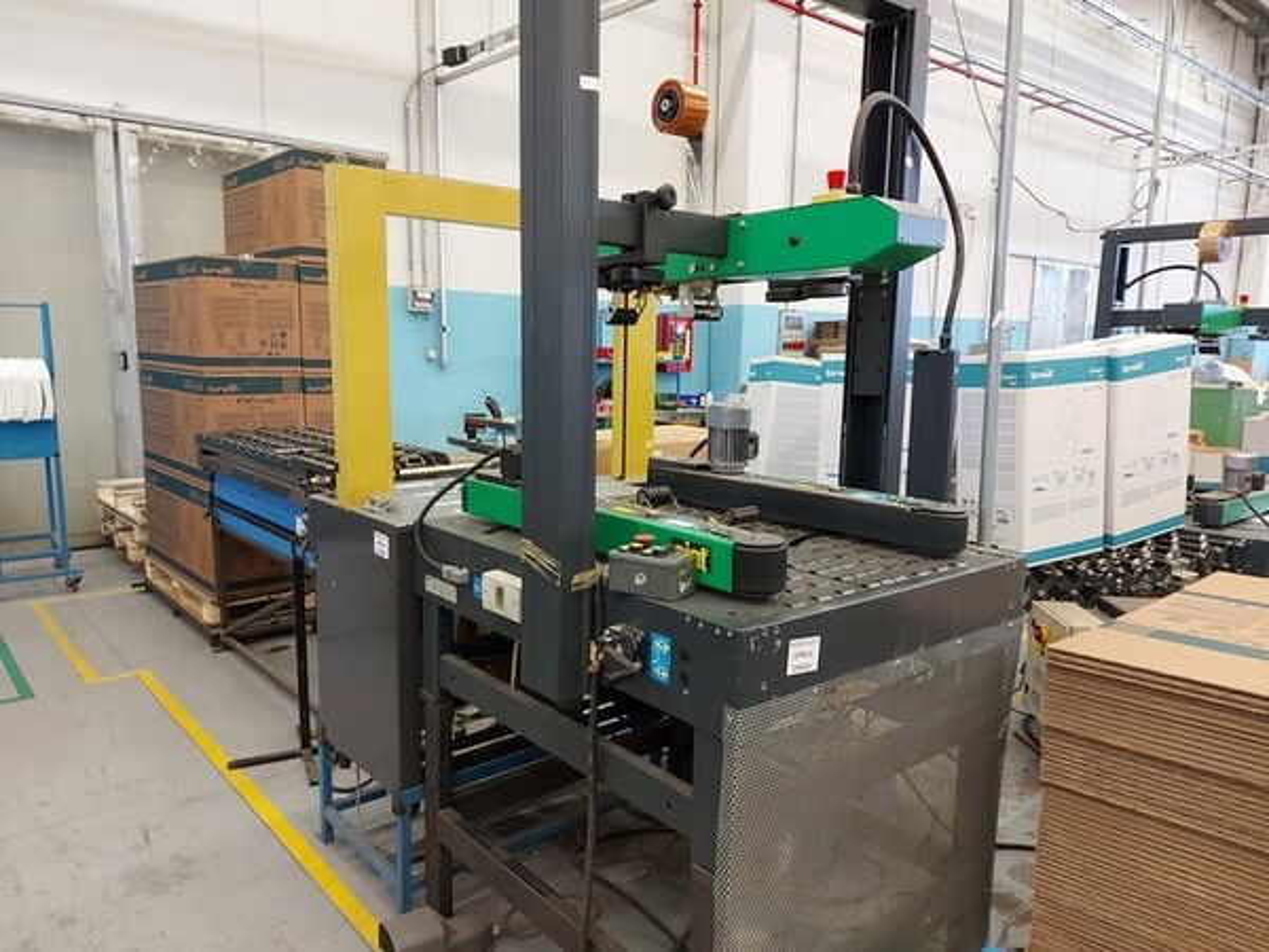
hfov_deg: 71.6
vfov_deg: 56.8
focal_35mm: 24
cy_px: 476
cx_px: 634
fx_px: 880
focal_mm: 5.23
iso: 200
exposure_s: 1/30
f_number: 1.8
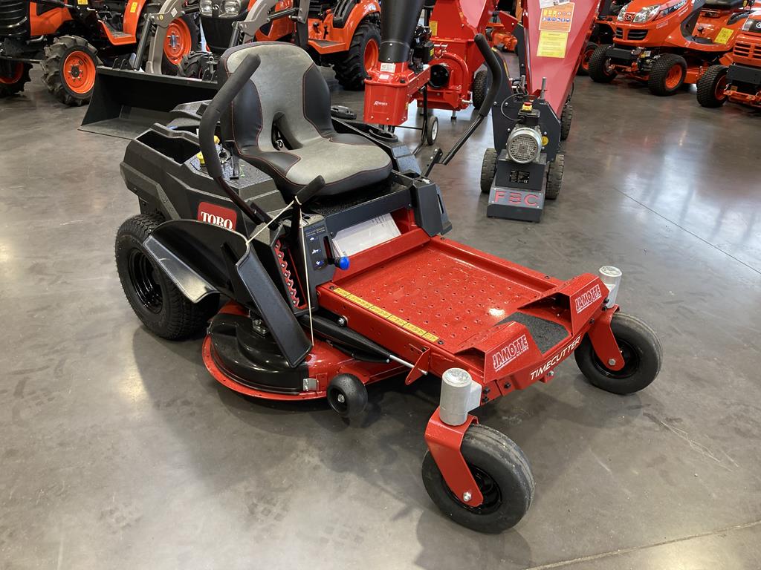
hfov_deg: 63.4
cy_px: 285
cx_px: 380
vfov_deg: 49.7
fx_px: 616
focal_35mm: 28
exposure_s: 1/50
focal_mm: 3.99
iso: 100
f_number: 1.8
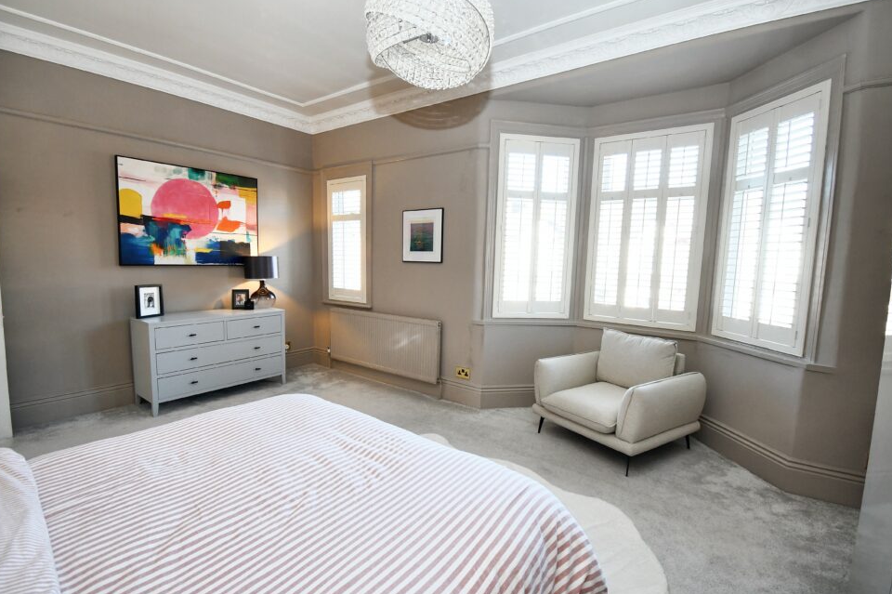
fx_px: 396
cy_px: 306
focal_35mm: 16
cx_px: 451
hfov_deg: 96.8
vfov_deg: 73.7
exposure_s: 1/50
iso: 800
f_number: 4.5
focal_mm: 10
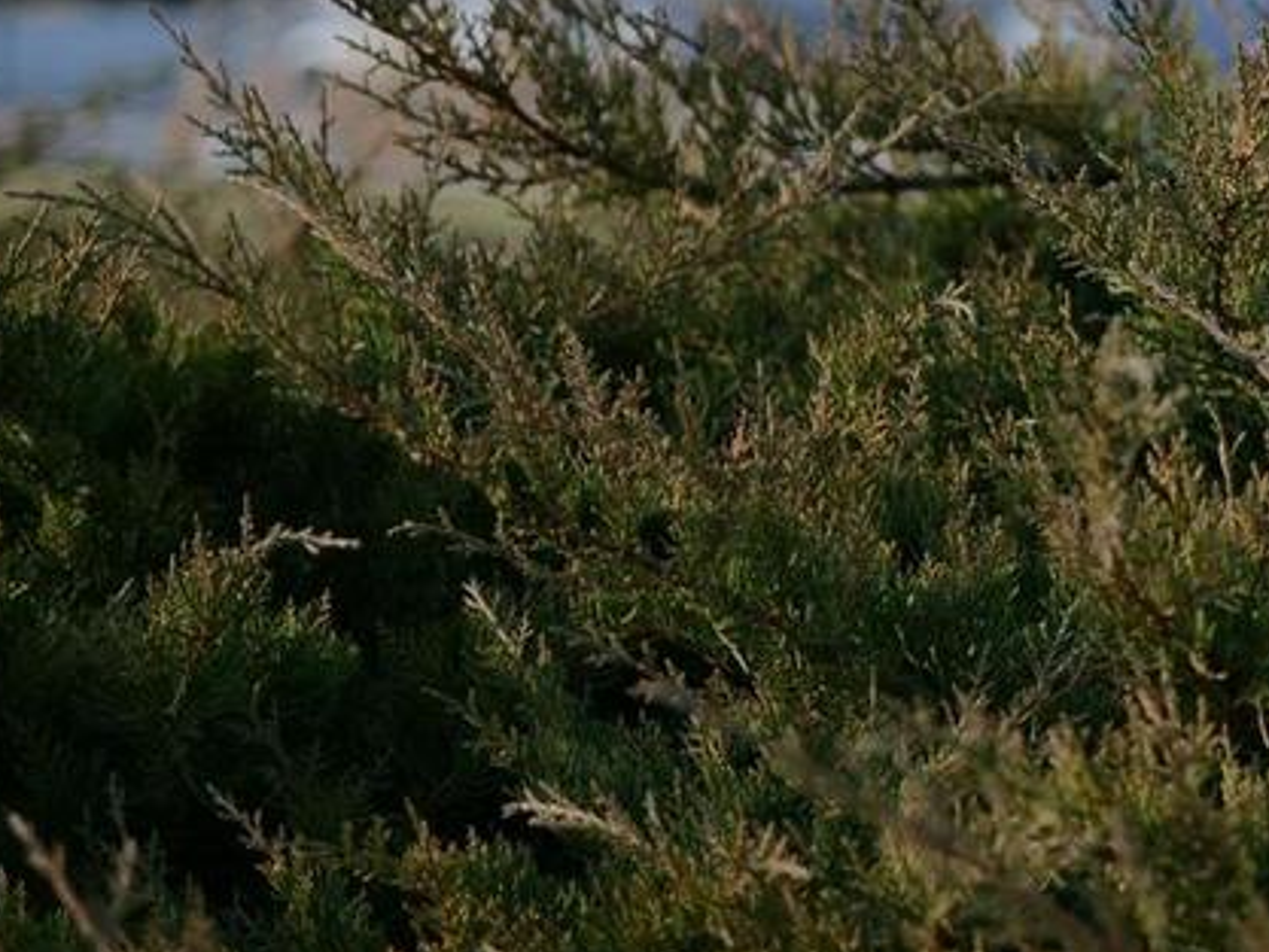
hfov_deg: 14.5
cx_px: 1756
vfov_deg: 11.4
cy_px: -38
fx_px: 4730
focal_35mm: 129
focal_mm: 35
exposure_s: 1/1300
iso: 100
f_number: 1.8
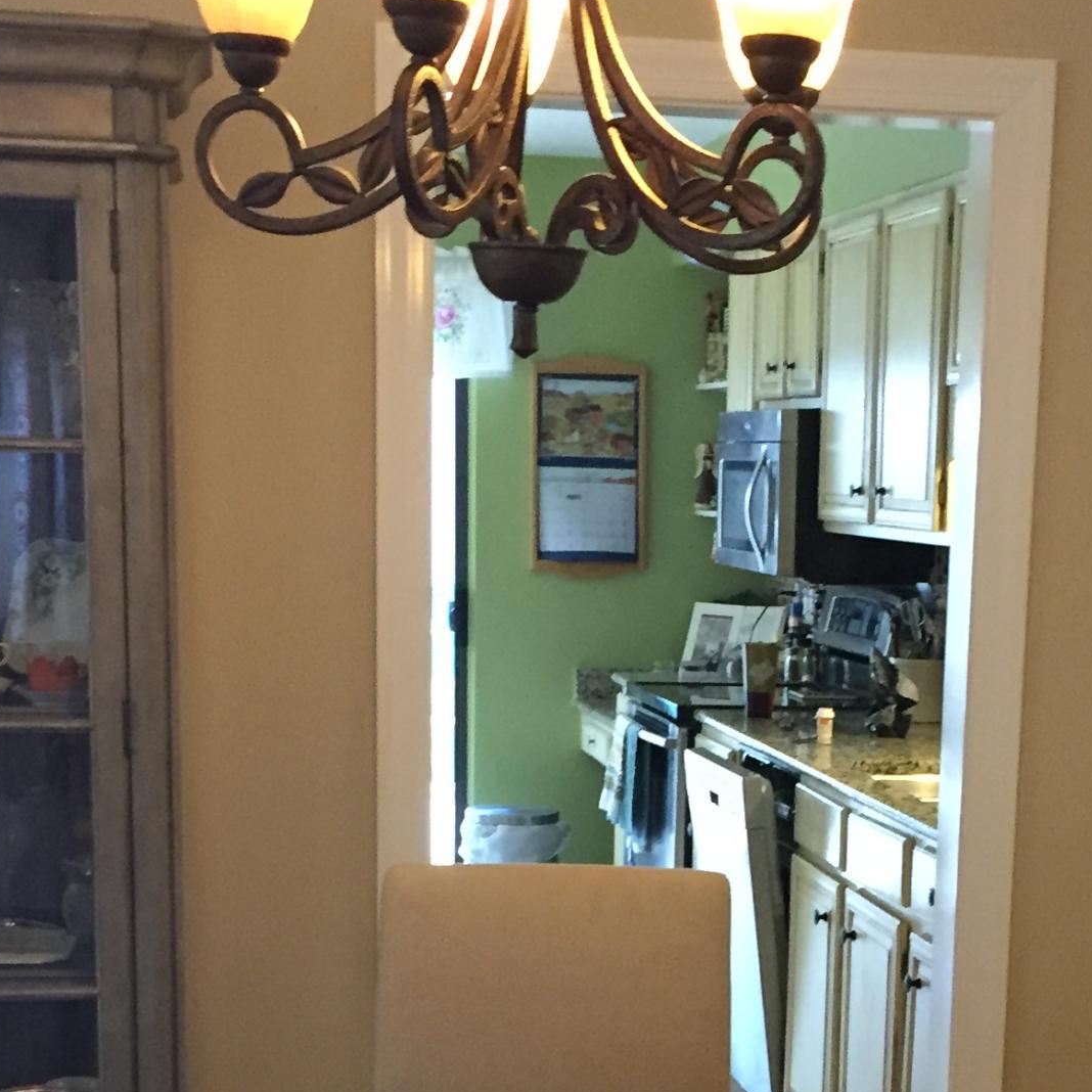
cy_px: 989
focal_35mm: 72
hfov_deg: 23.9
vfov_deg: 23.3
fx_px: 2570
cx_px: 668
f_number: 2.2
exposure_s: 1/20
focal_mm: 4.15
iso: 250
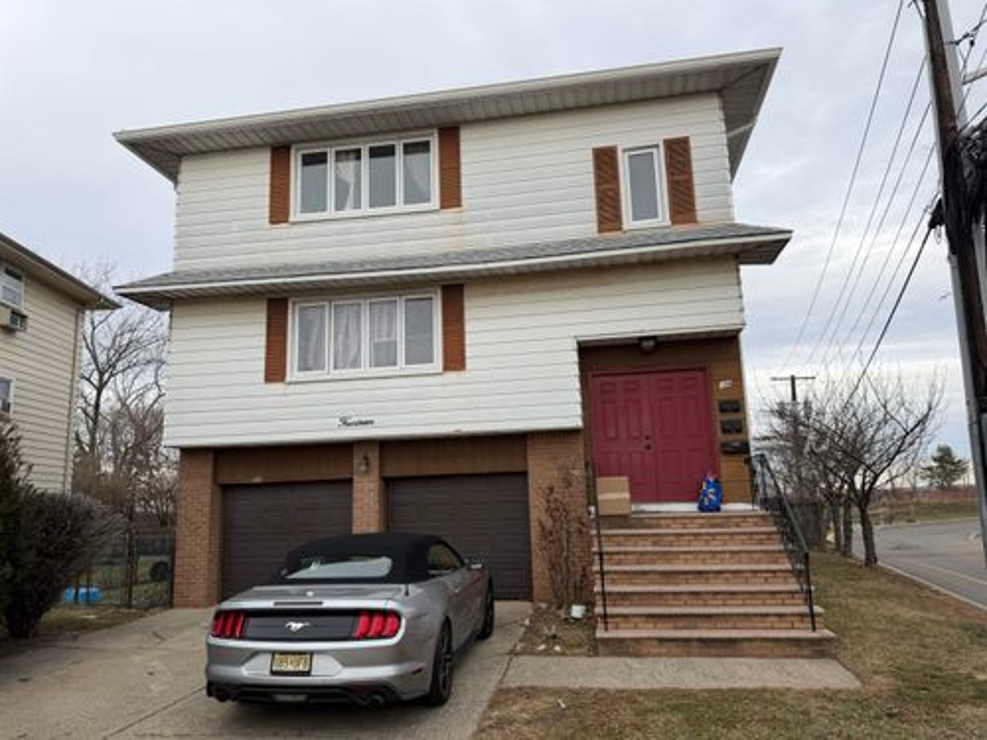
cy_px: 370
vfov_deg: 56.8
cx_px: 494
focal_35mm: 24
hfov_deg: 71.6
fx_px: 684
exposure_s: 1/1689
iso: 80
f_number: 1.78
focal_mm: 6.76
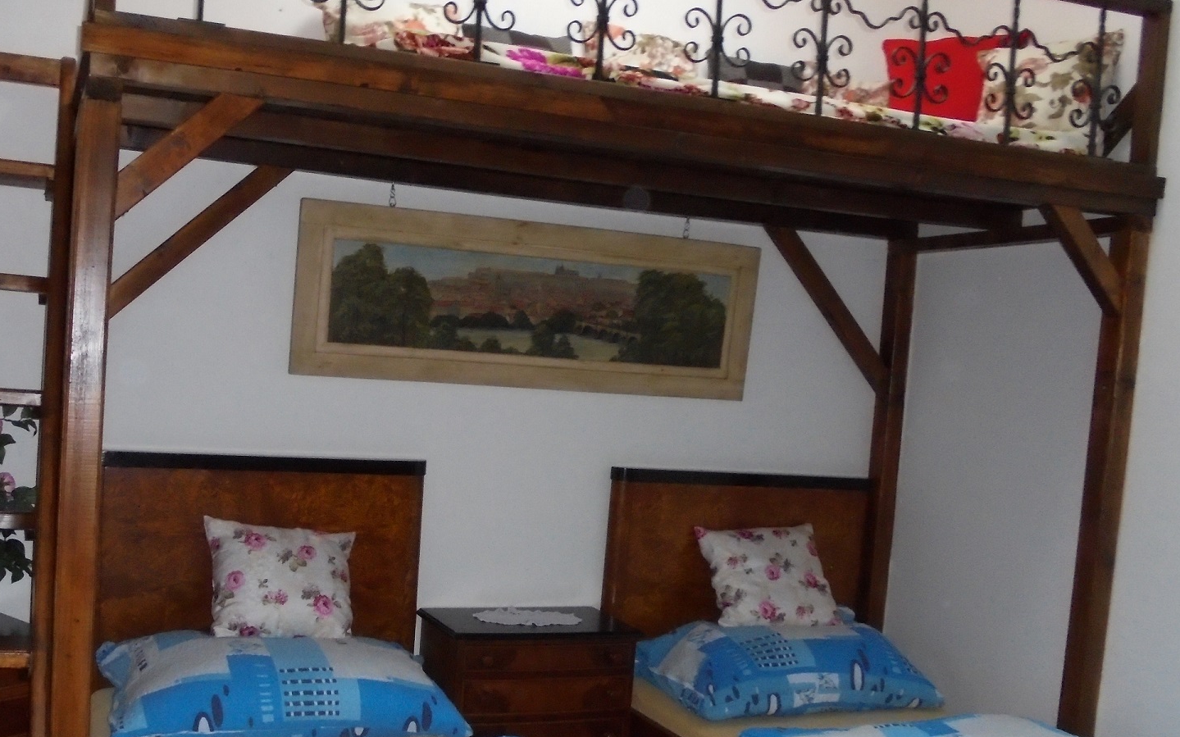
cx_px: 447
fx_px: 1190
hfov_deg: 52.2
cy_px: 474
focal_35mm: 37
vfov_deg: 34.2
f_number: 3.5
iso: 400
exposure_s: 1/30
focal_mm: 4.6
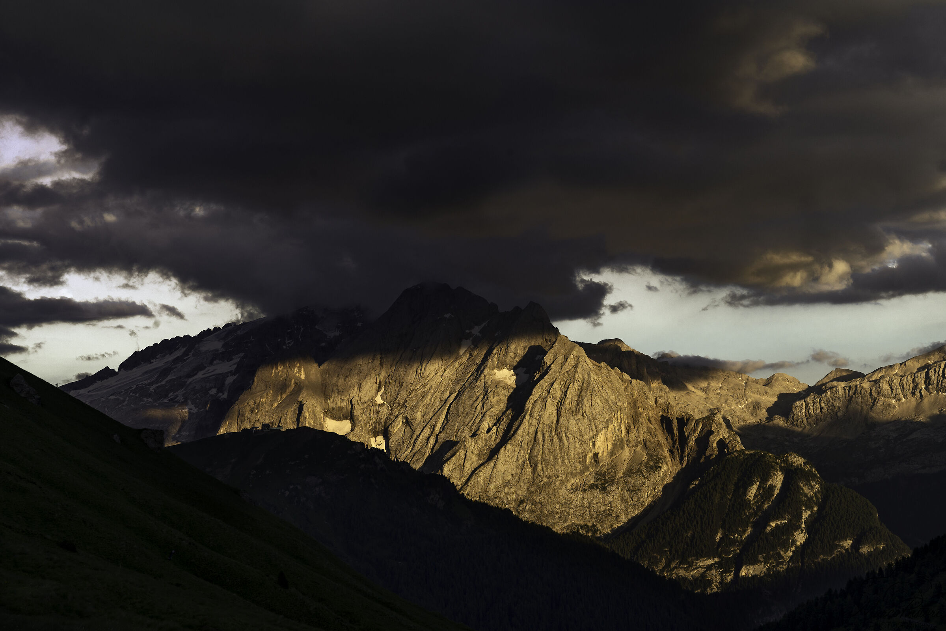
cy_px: 316
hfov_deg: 28.8
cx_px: 473
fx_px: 1839
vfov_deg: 19.5
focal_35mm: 70
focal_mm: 70
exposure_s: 1/160
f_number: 11
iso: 200
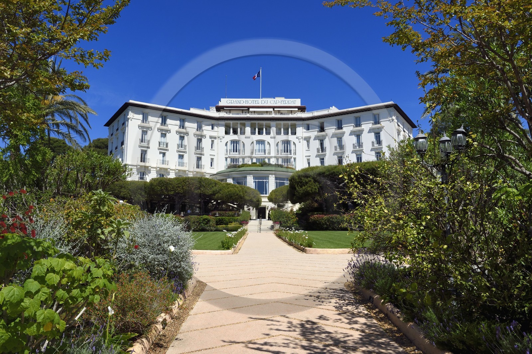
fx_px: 473
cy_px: 177
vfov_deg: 41.1
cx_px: 266
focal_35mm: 32
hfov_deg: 58.7
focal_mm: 32
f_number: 14
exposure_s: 1/320
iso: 200
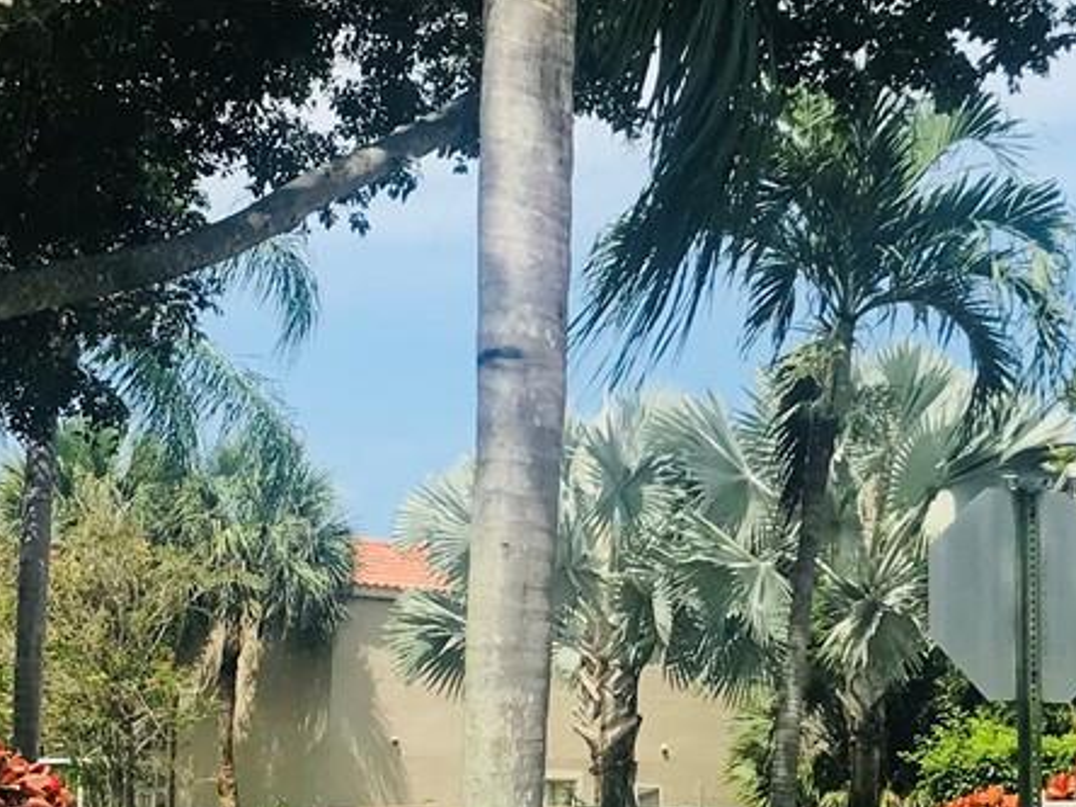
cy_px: 465
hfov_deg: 19.4
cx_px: 717
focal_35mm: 101
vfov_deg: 14.6
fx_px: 3139
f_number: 1.8
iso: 20
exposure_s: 1/1742
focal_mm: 3.99
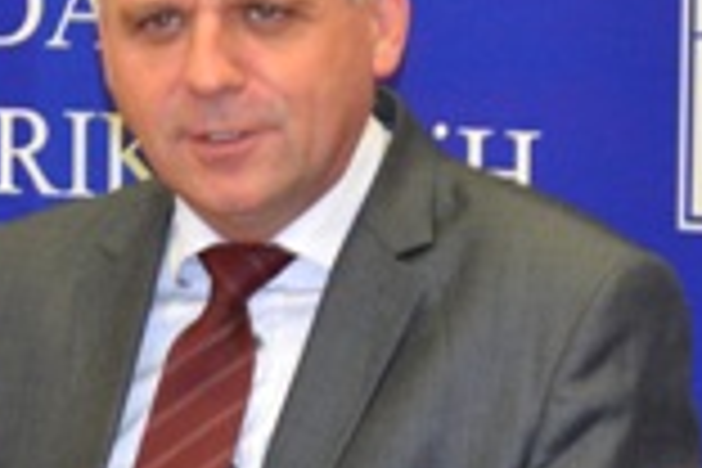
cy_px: 47
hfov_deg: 6.0
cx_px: -288
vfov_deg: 4.1
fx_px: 6611
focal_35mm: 339
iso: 1800
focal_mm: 55
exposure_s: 1/60
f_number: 5.6
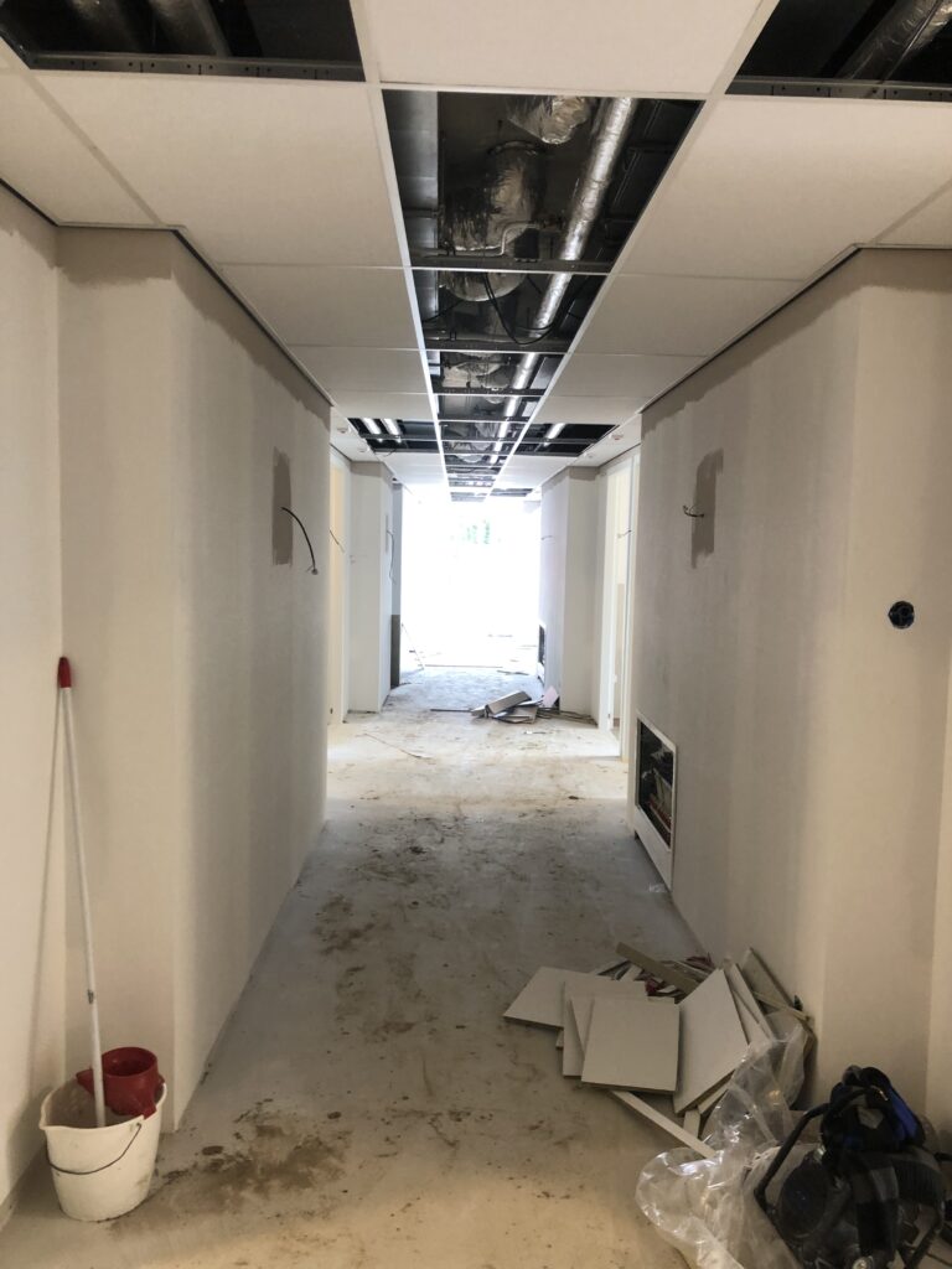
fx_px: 1027
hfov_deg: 49.7
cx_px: 476
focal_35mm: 28
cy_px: 634
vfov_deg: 63.4
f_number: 1.8
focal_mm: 3.99
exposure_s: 1/17
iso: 40
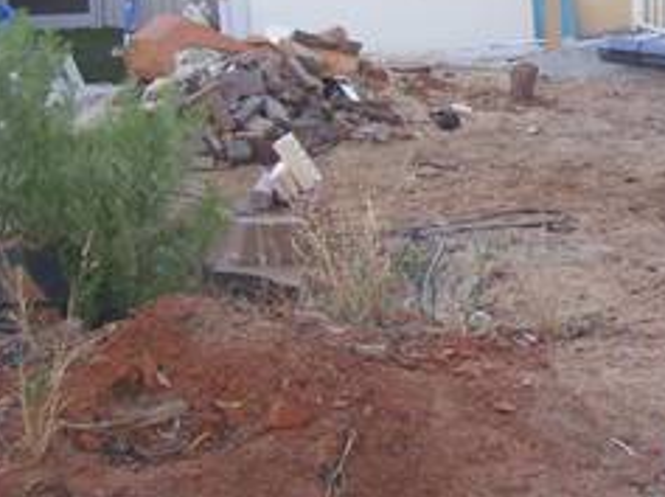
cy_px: 84
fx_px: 2206
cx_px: 696
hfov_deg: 16.7
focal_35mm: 115
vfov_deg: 12.8
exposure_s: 1/60
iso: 80
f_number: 2.7
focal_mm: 5.6
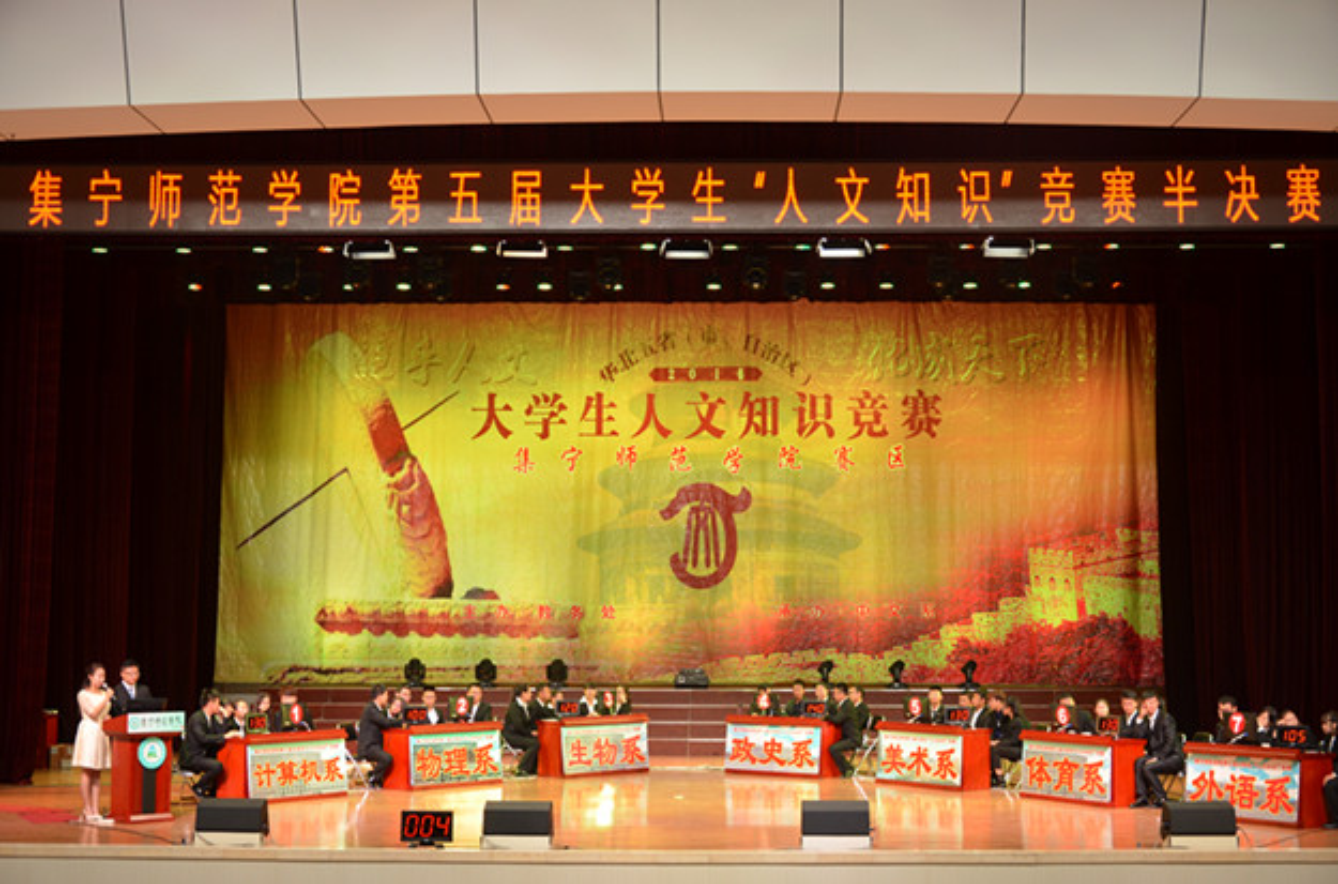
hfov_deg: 37.9
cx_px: 669
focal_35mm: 52
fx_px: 1946
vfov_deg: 25.6
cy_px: 442
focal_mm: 35
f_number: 4.5
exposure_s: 1/30
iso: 450
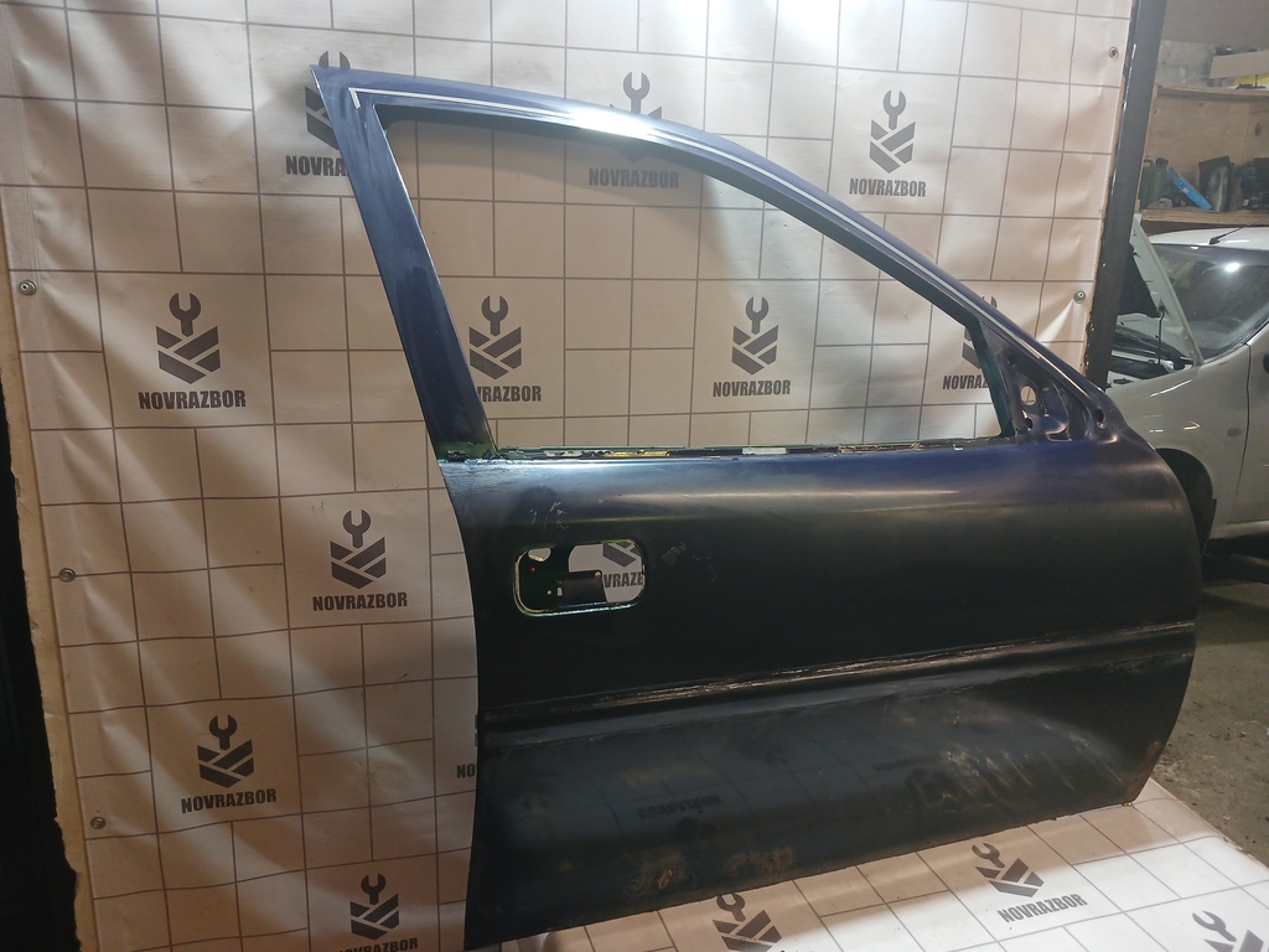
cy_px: 476
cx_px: 634
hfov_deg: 65.3
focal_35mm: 27
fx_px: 990
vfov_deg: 51.4
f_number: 1.8
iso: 160
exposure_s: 1/50
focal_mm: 4
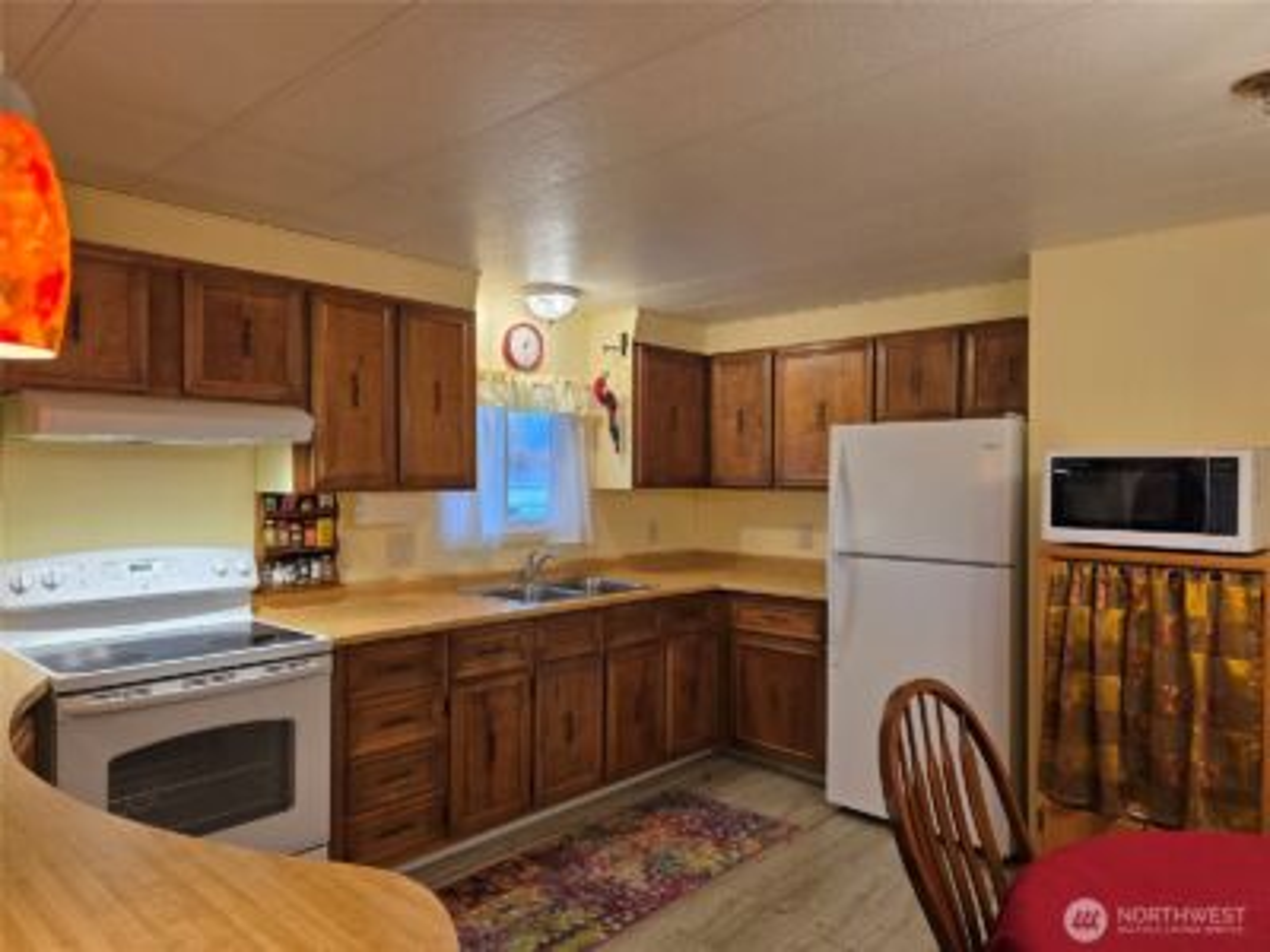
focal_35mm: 23
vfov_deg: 58.9
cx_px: 635
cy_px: 476
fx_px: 844
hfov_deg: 73.9
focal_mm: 6.3
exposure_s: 1/120
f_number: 1.7
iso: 125
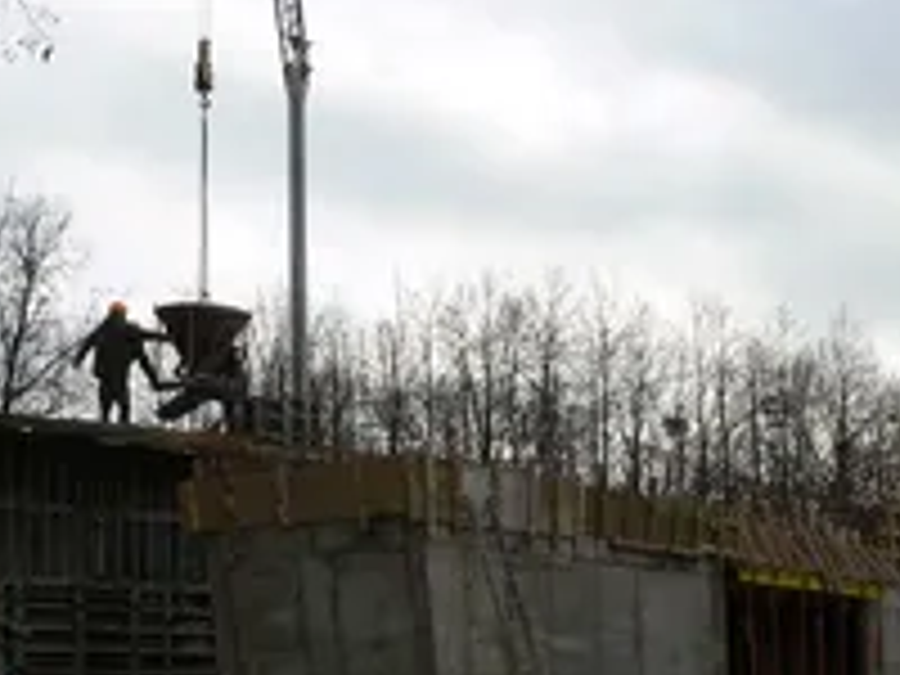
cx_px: 522
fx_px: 1820
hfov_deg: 27.7
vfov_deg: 20.6
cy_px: 616
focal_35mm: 70
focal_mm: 7.4
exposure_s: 1/200
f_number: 5.6
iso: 80
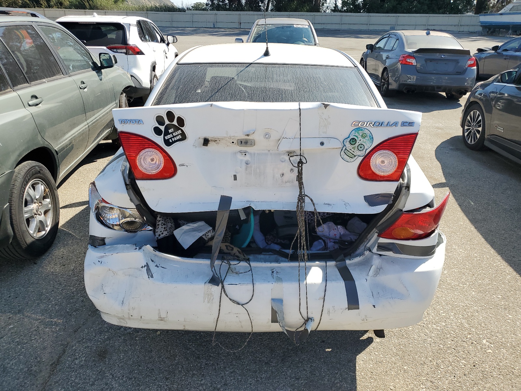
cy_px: 196
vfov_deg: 53.1
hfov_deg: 67.3
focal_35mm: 26
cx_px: 260
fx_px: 391
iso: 50
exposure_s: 1/2000
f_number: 1.5
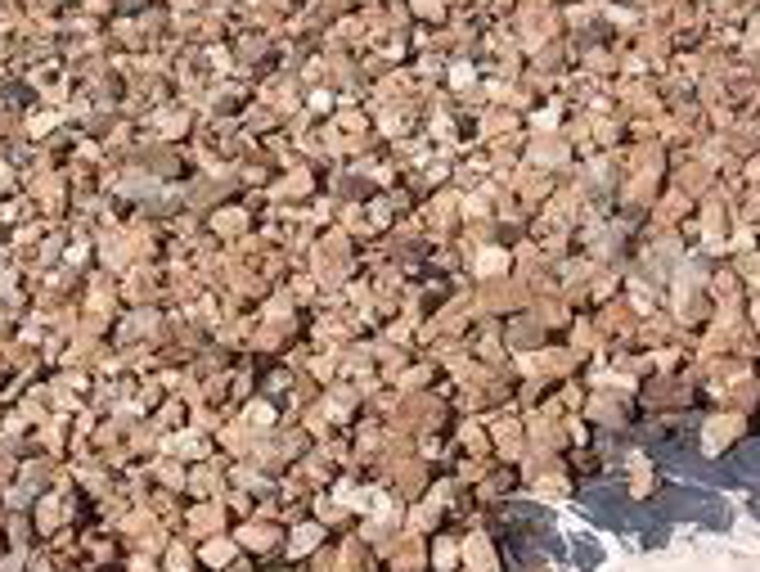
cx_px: 486
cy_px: 234
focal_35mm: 140
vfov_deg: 10.6
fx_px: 3076
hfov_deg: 14.1
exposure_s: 1/1401
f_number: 5.6
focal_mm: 6.2
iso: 160
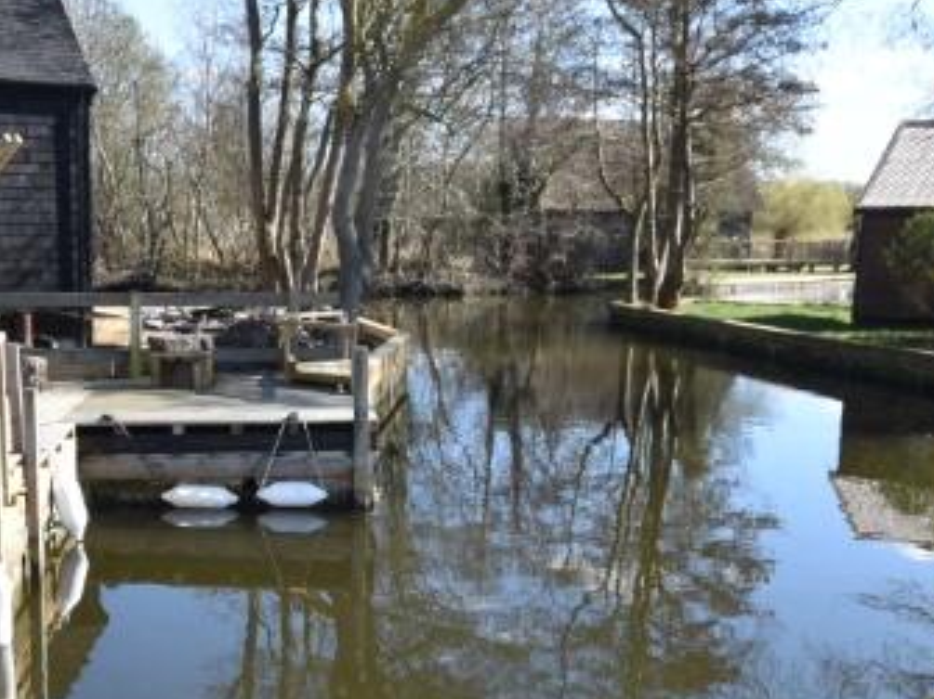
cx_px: 259
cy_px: 517
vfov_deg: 32.3
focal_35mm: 44
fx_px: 1187
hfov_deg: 41.9
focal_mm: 10
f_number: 8
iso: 280
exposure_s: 1/250
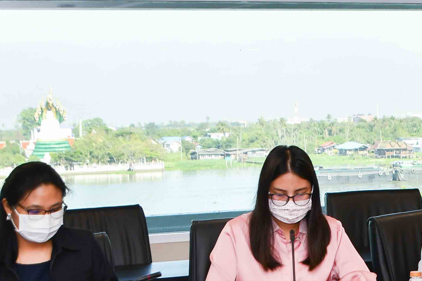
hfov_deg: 19.6
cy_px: 117
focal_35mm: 100
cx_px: 457
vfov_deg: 13.7
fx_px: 1172
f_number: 4.5
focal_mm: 22
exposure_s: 1/100
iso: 200
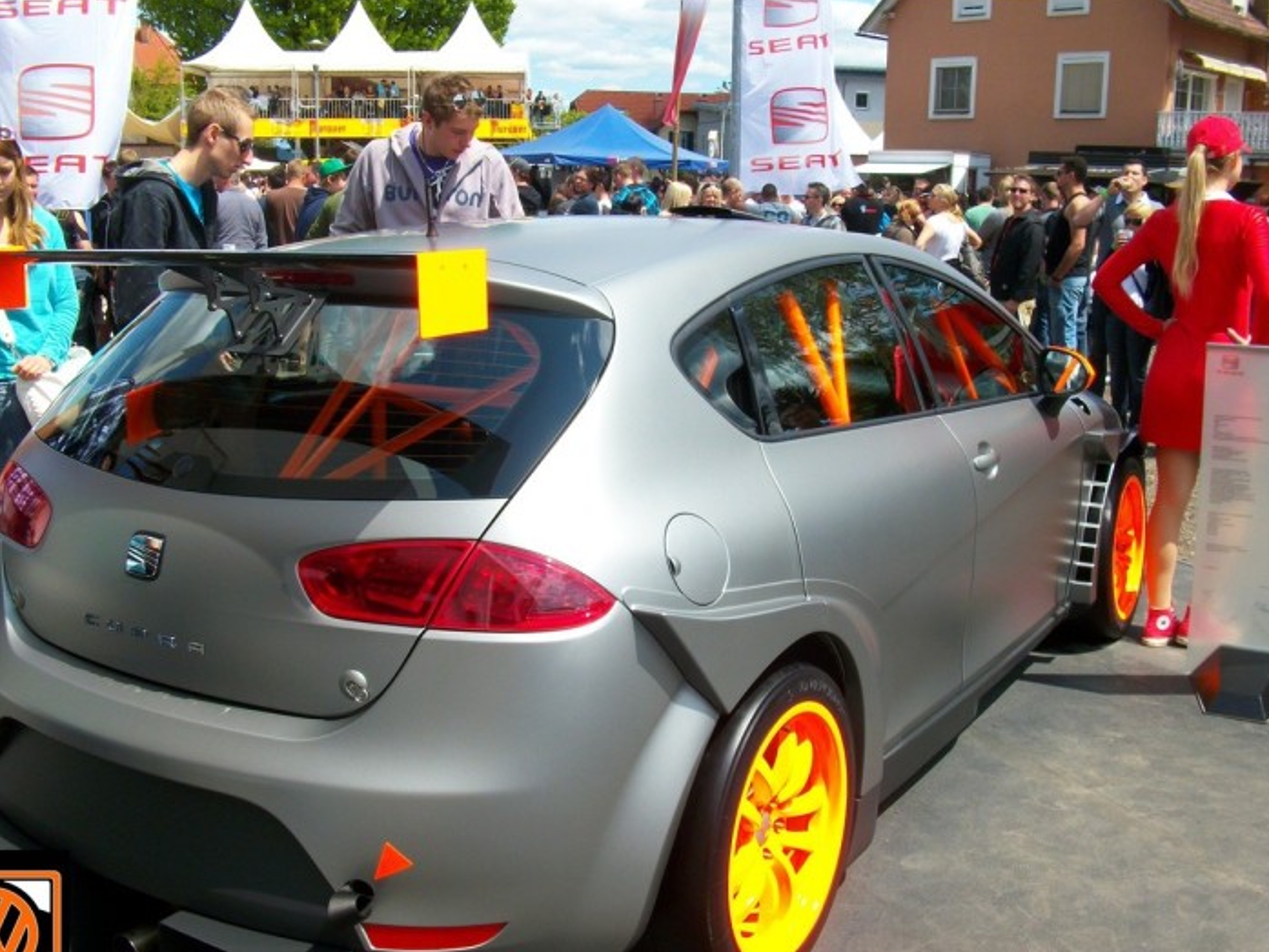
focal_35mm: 39
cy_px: 537
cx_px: 641
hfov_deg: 47.9
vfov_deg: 36.8
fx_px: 1430
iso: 80
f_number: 5.5
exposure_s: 1/251
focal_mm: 5.7
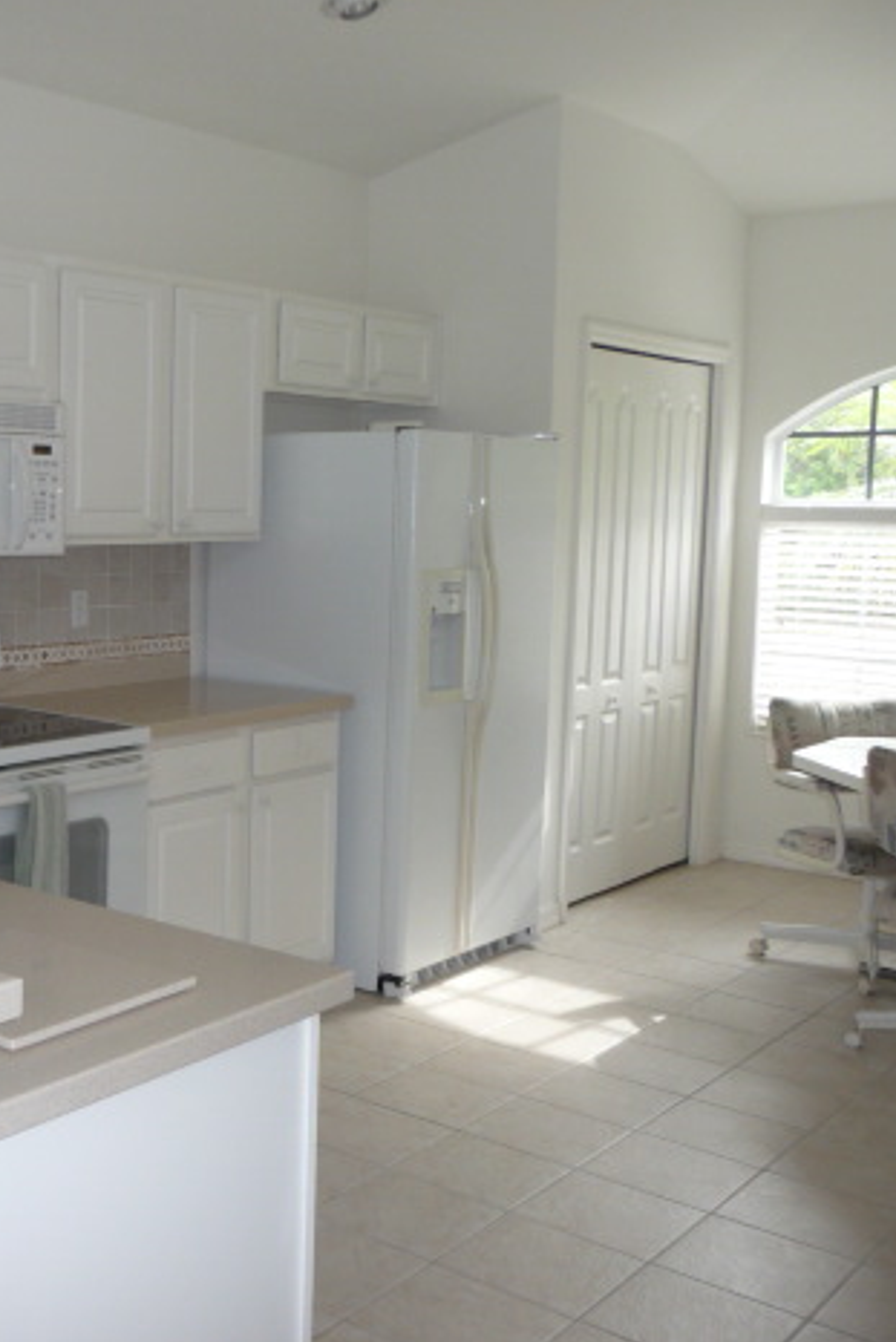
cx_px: 46
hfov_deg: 31.4
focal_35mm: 40
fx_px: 1492
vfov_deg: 48.4
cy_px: 657
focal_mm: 4.7
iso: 125
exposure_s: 1/30
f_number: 3.3
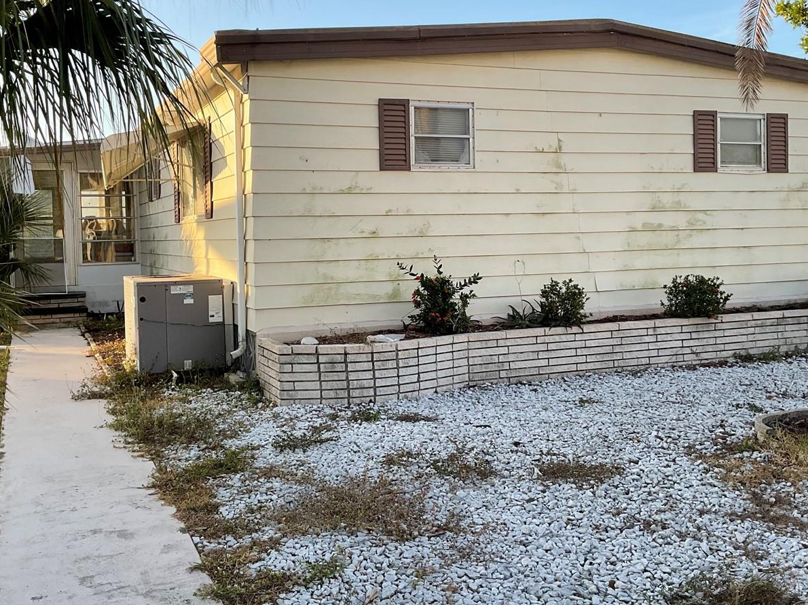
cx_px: 415
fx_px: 910
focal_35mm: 39
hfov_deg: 47.9
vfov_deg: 36.7
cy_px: 256
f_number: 1.8
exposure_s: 1/606
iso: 16
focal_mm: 3
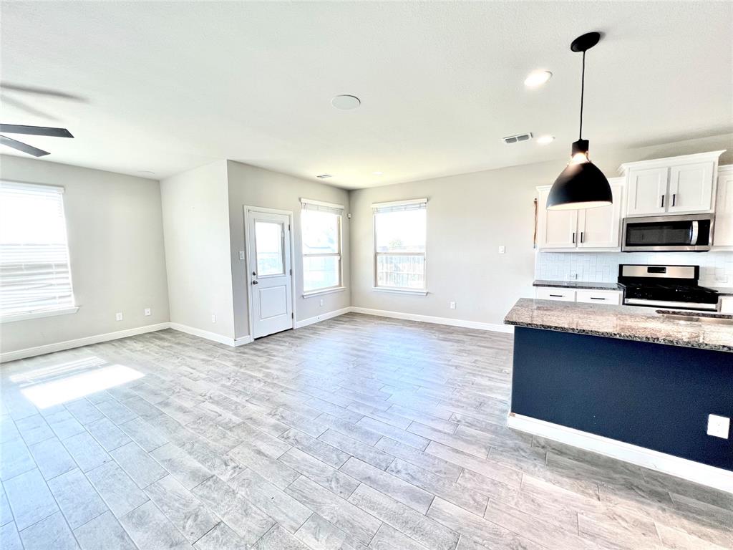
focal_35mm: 13
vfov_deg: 89.9
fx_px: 275
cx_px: 366
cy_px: 275
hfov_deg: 106.2
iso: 250
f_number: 1.8
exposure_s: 1/120
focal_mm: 1.57
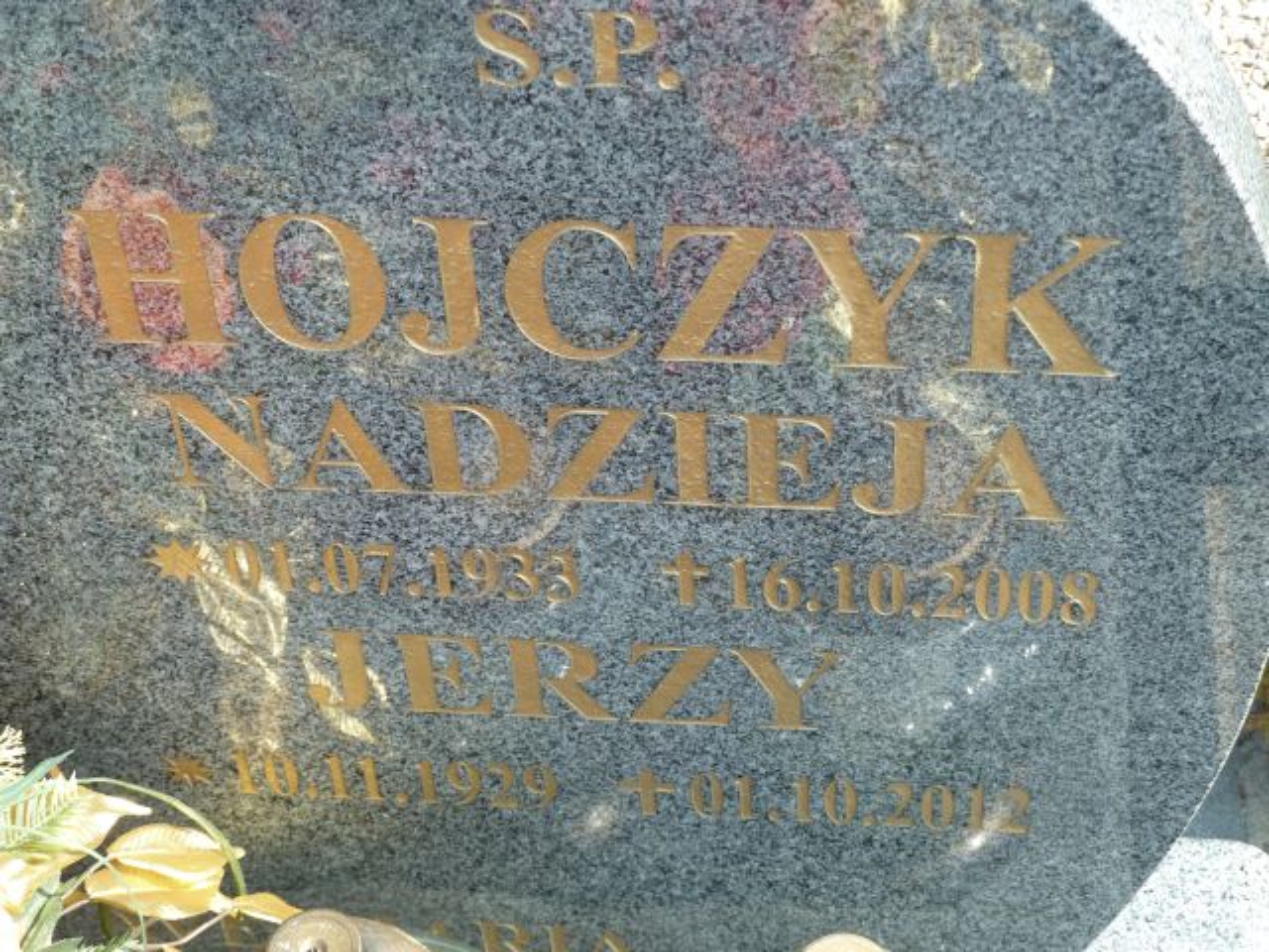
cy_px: 476
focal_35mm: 72
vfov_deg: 20.4
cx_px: 634
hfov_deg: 27.0
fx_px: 2639
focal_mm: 11.9
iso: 80
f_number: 4.1
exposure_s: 1/100
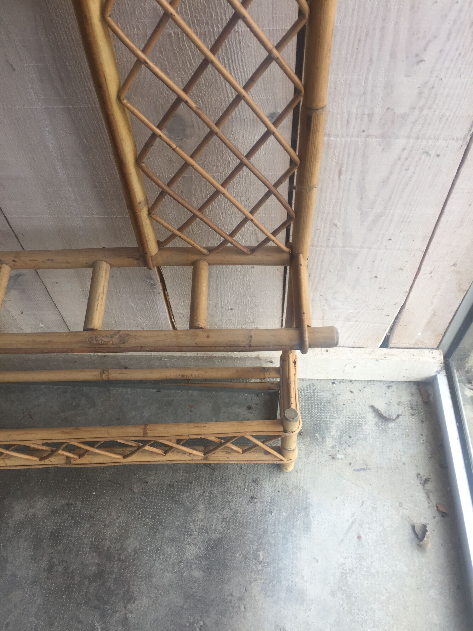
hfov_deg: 48.2
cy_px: 316
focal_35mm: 29
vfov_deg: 61.7
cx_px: 236
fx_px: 528
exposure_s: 1/50
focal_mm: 4.15
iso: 32
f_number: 2.2
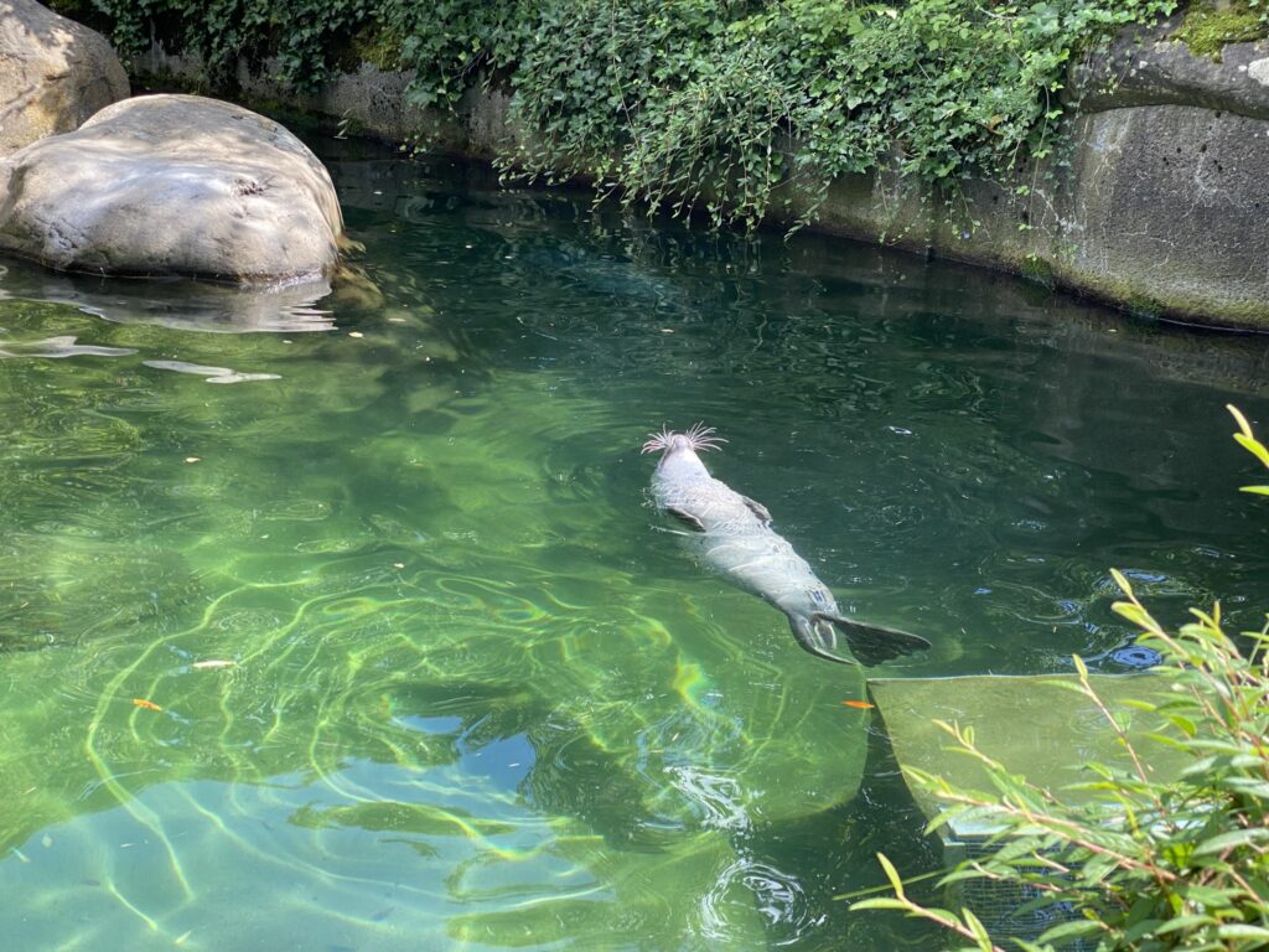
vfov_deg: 28.0
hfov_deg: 36.8
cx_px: 634
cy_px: 476
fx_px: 1906
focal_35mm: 52
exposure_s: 1/237
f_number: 2
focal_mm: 6
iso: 20
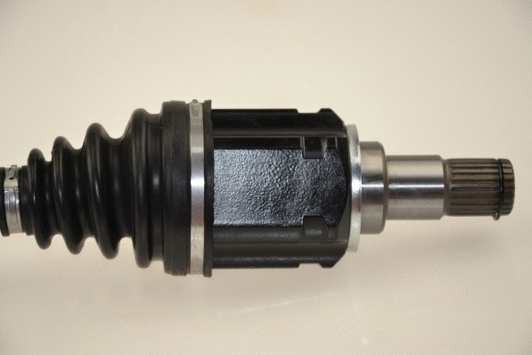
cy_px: 178
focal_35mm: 128
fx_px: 1884
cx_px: 266
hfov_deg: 16.1
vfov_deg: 10.8
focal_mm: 85
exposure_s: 1/125
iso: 160
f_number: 5.6
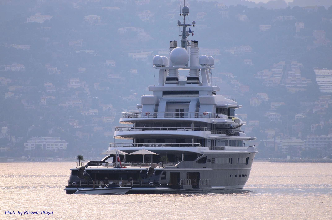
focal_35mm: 450
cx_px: 166
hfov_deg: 4.6
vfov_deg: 3.0
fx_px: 4145
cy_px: 110
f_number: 5.6
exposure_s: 1/400
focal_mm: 300
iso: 200
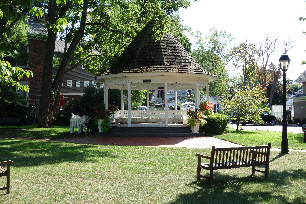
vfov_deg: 32.6
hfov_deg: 47.4
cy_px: 102
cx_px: 153
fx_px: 348
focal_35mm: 41
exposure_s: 1/160
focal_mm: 15.1
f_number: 5.6
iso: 125
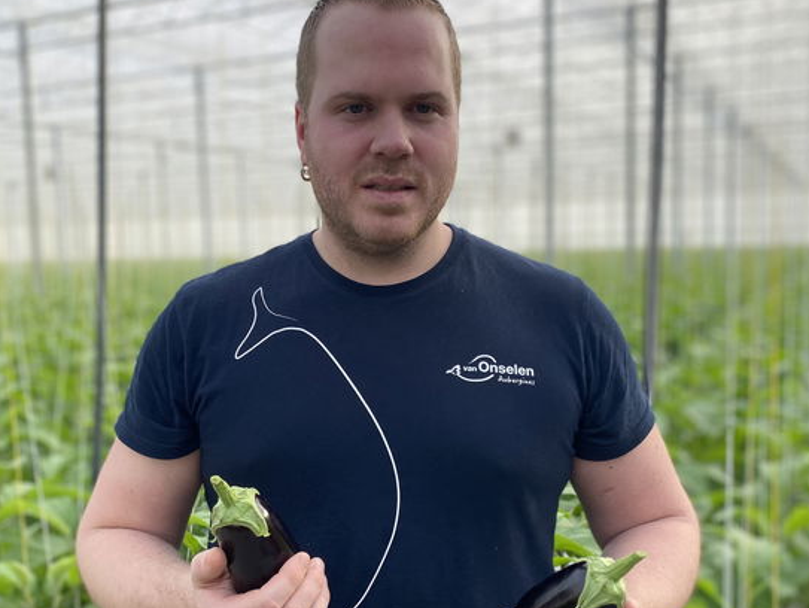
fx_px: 631
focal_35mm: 27
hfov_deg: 65.3
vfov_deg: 51.4
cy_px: 298
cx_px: 417
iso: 32
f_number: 1.8
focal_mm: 4.25
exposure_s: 1/397
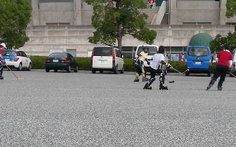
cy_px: 48
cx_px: 96
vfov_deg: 11.9
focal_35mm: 110
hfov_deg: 18.9
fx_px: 707
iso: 50
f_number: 4
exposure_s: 1/548
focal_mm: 6.3
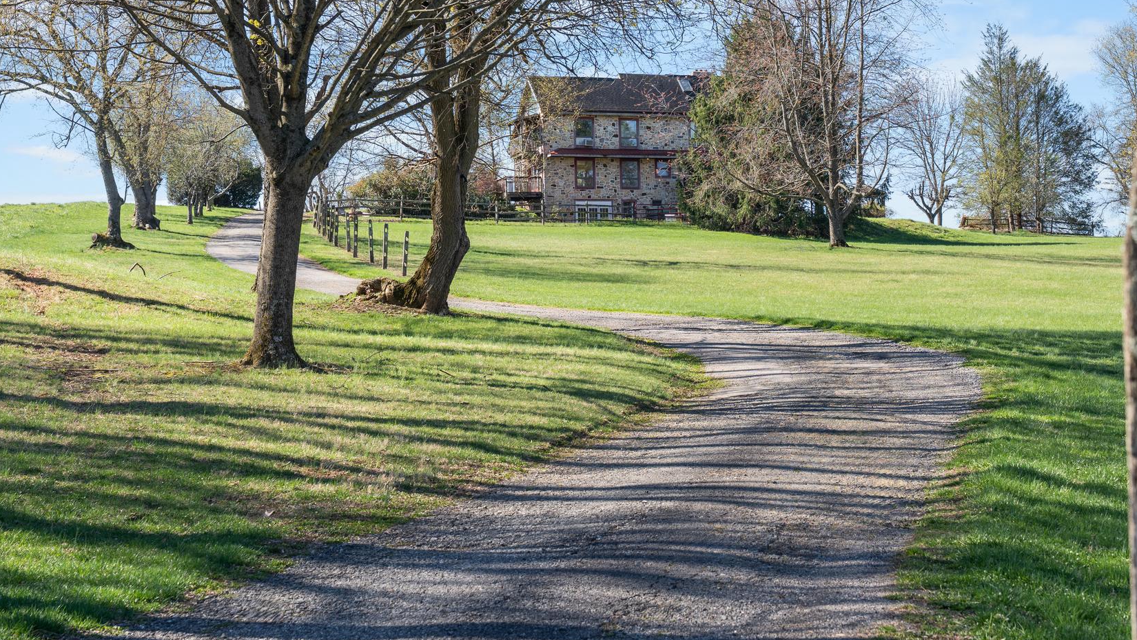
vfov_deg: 18.5
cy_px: 221
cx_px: 669
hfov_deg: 32.3
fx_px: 1960
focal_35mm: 65
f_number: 7.1
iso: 100
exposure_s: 1/160
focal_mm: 50
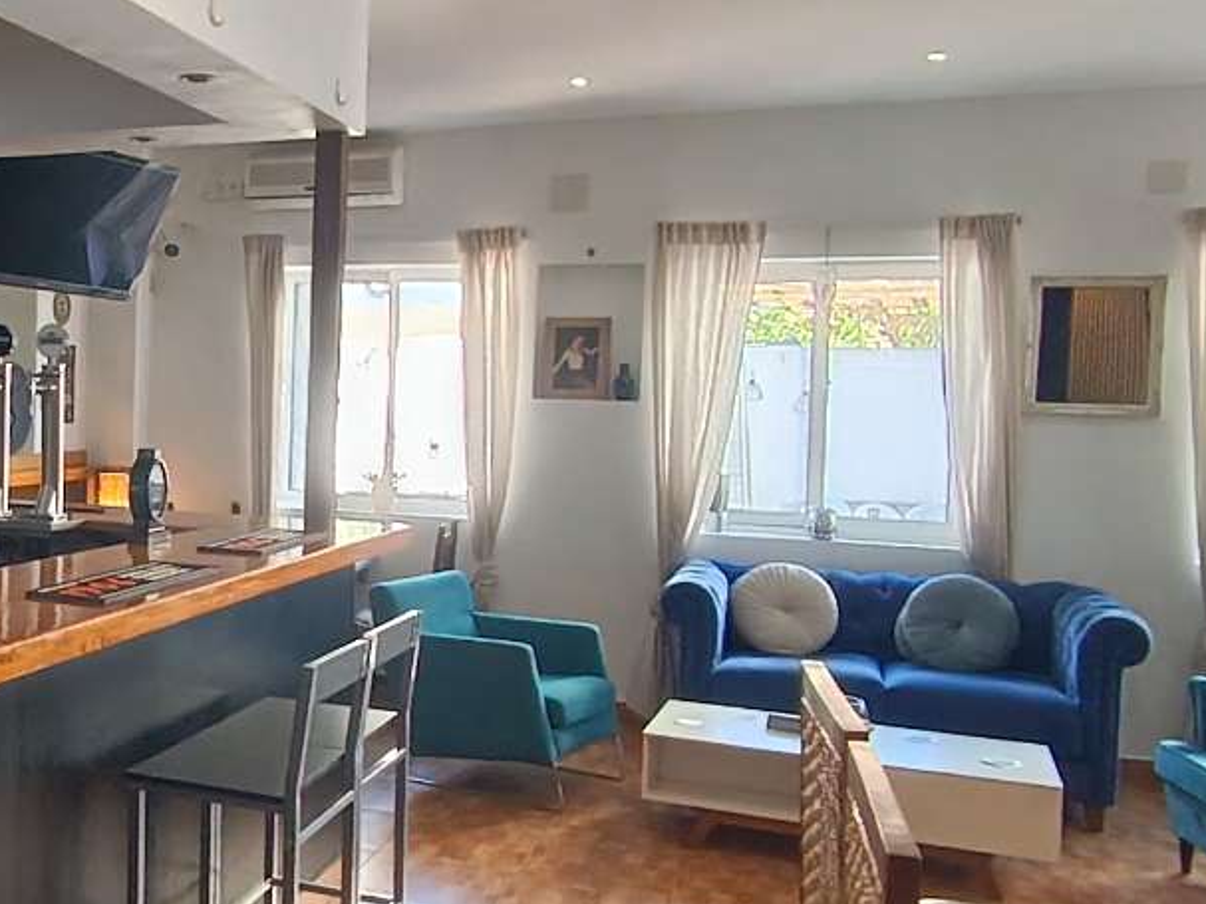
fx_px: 1463
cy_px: 448
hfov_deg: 41.6
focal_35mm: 42
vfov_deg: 34.3
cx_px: 145
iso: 552
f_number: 2.2
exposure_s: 1/50
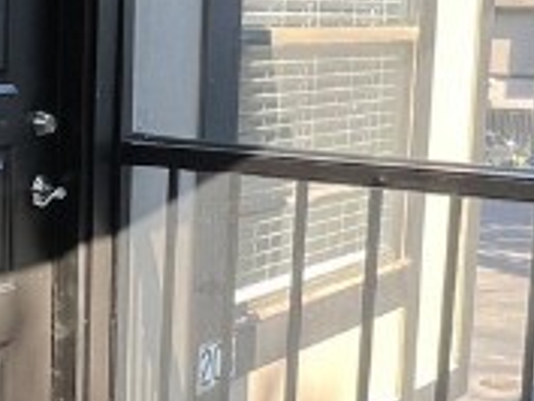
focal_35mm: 75
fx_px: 1158
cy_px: 175
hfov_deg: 22.9
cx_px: -172
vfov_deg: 19.7
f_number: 1.8
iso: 50
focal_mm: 1.57
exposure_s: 1/120
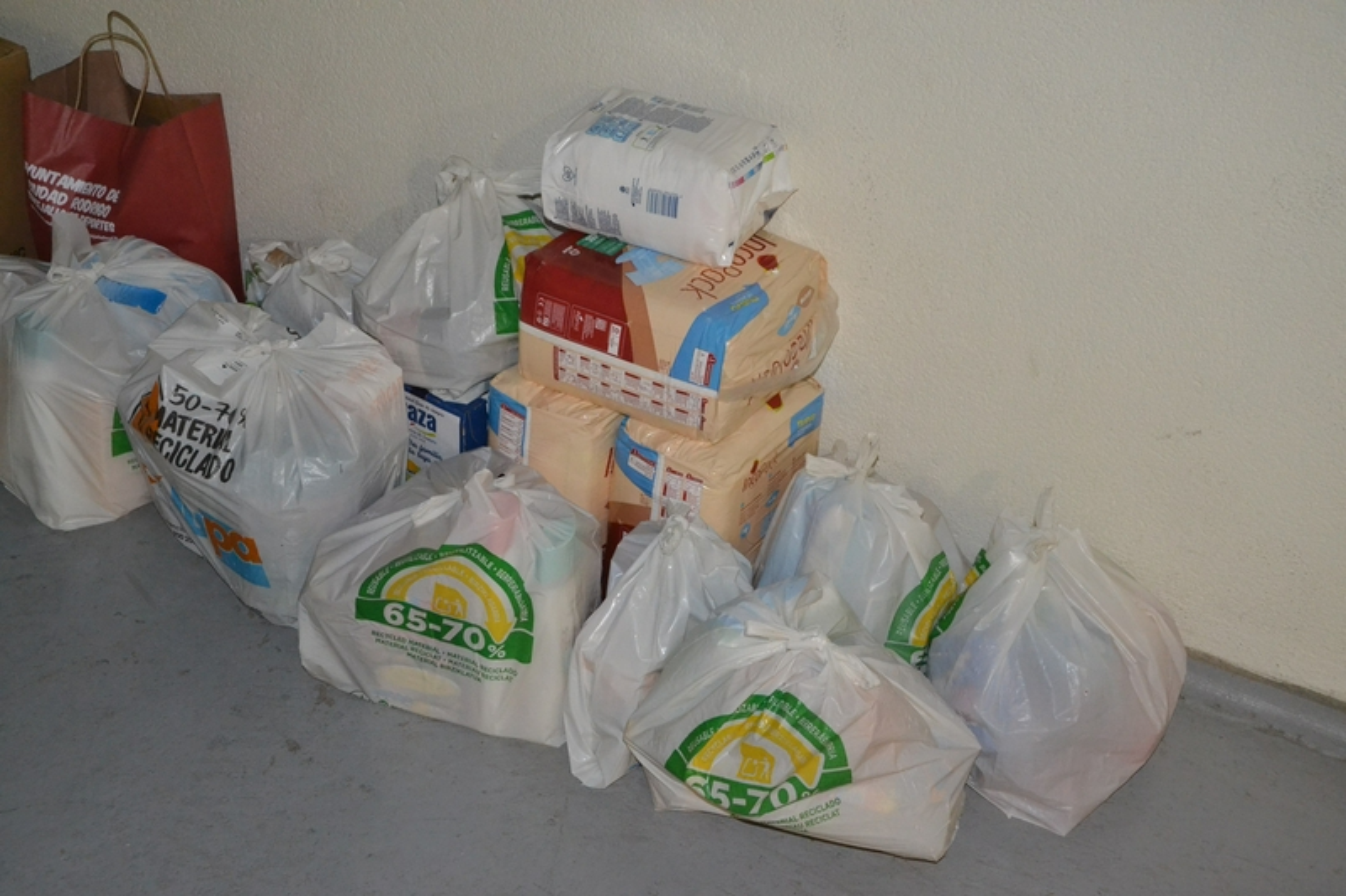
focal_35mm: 48
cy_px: 448
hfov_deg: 41.1
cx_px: 673
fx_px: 1794
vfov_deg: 28.1
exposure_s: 1/60
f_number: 7.1
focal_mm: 32
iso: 3200
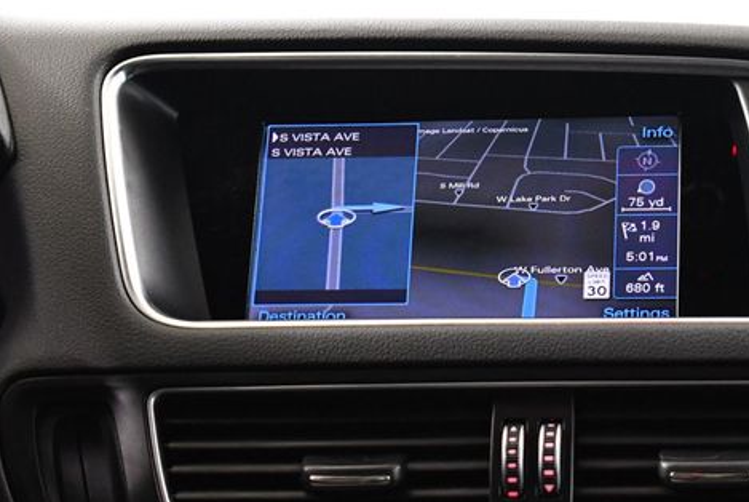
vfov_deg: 9.2
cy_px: 222
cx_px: 447
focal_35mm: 150
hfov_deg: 13.7
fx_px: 3125
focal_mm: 55
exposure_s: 1/60
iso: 4500
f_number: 5.6
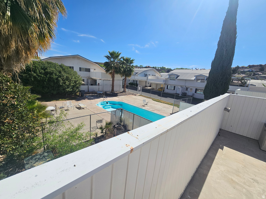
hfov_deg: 106.2
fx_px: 100
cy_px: 100
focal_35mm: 13
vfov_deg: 89.9
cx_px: 133
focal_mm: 2.2
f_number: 2.2
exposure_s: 1/5020
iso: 50
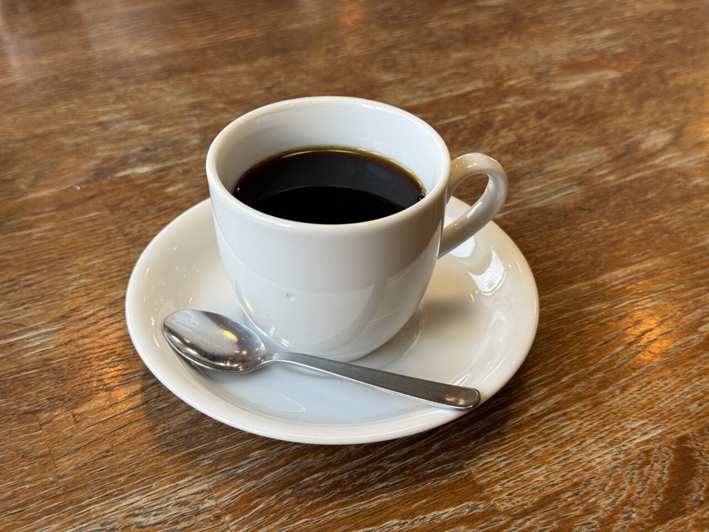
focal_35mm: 48
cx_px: 354
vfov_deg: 30.3
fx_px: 983
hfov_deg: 39.7
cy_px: 266
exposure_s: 1/60
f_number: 1.78
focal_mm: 6.76
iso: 50
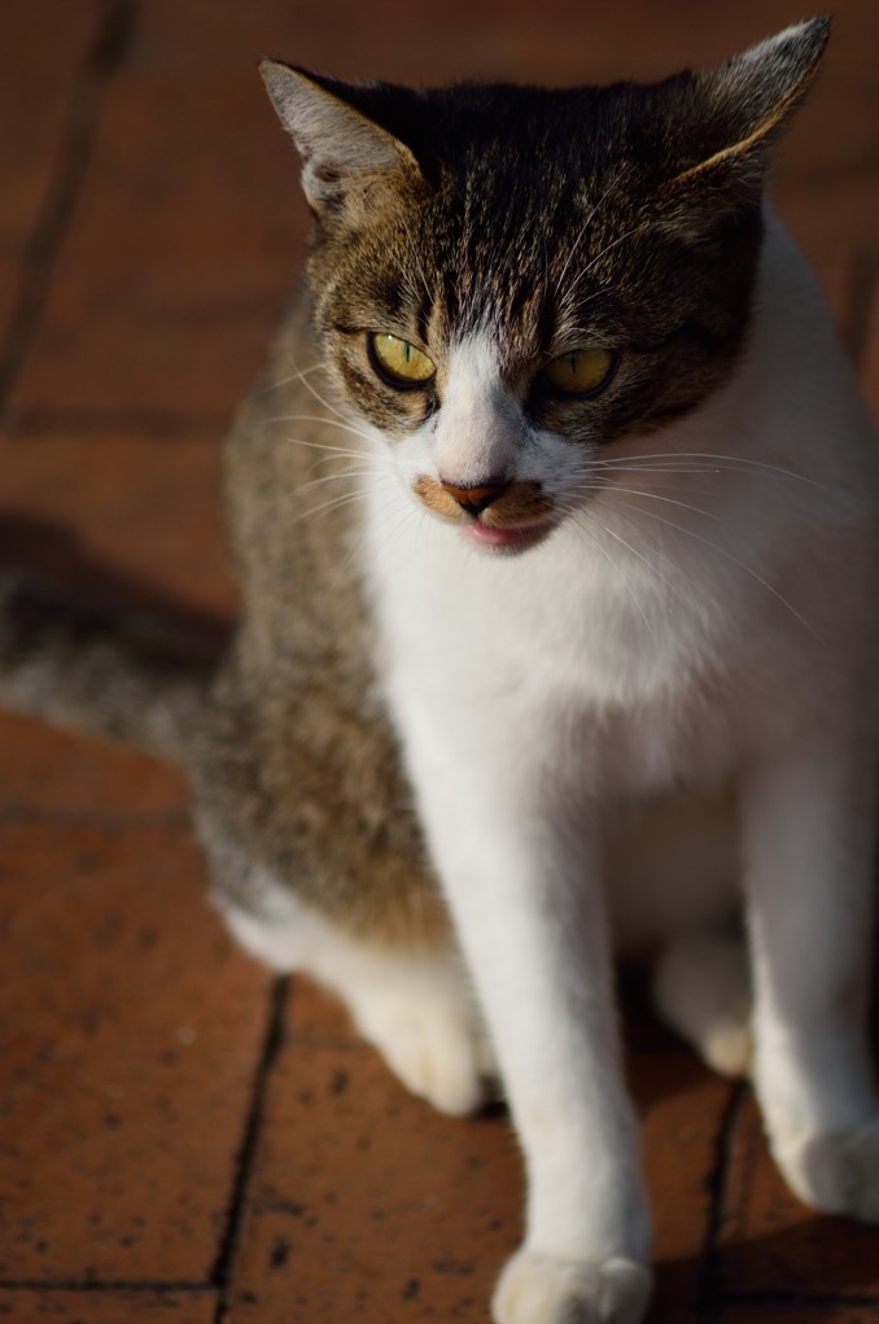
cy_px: 663
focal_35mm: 294
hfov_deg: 4.7
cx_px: 440
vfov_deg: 7.0
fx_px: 10778
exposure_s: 1/1000
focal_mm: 195
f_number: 4.8
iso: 140
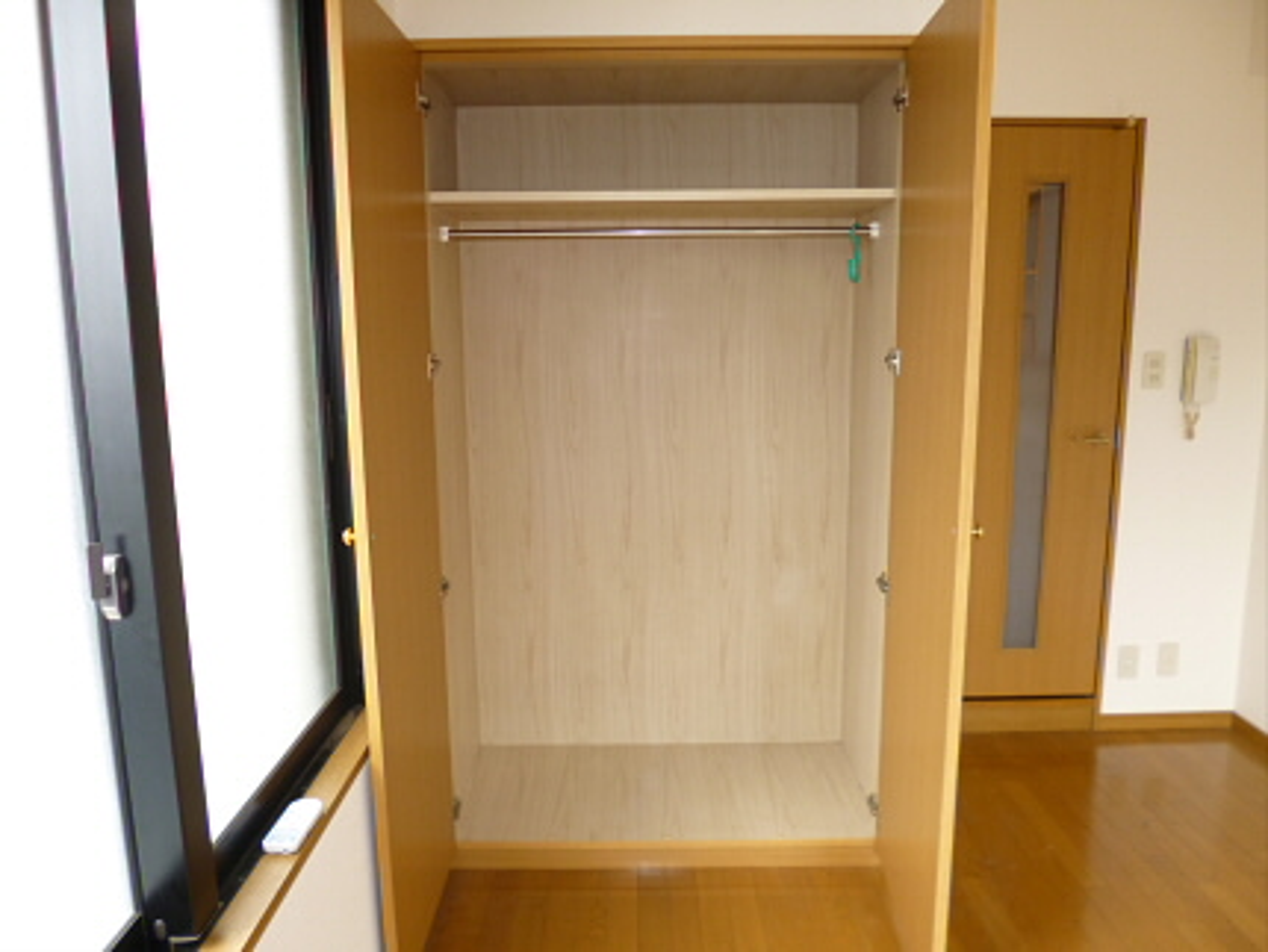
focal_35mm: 24
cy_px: 476
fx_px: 880
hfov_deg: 71.6
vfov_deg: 56.9
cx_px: 634
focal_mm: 4.3
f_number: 2.5
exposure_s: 1/60
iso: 100
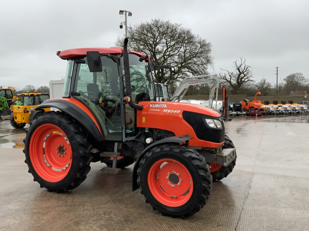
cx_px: 153
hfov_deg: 58.4
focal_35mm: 31
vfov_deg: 45.4
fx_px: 277
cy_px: 120
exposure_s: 1/226
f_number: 1.8
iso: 16
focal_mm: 3
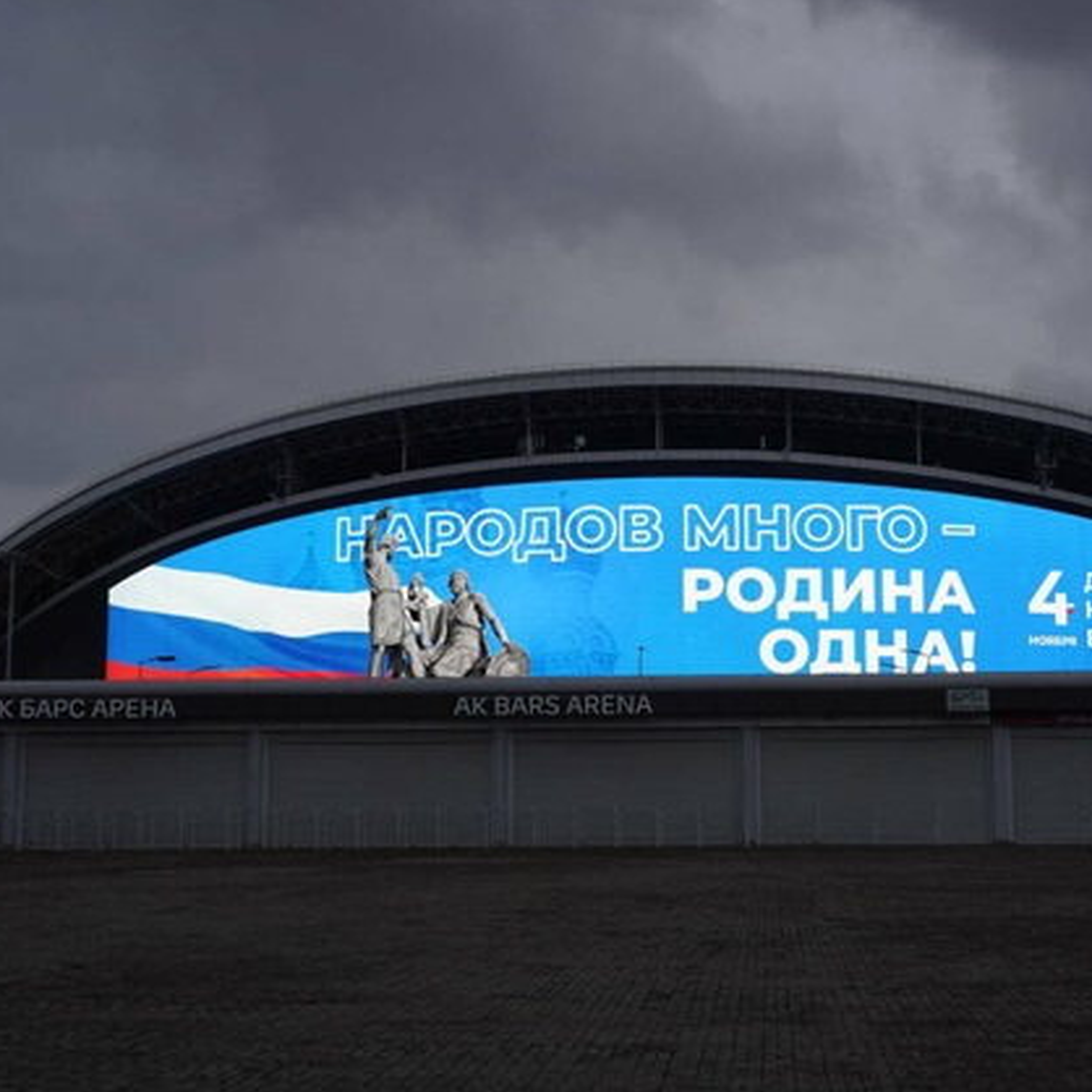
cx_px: 677
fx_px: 1856
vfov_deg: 32.8
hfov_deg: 32.6
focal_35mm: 52
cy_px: 543
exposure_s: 1/100
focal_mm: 40
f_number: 7.1
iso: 400
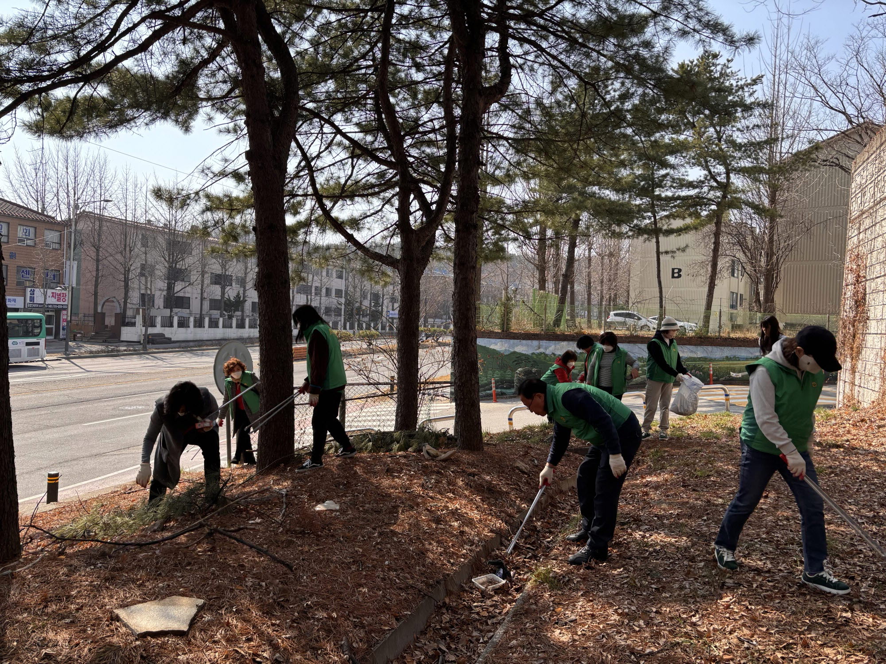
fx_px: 665
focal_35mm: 26
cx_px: 443
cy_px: 332
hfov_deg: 67.3
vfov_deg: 53.1
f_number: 1.6
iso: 50
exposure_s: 1/1178
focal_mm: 5.96
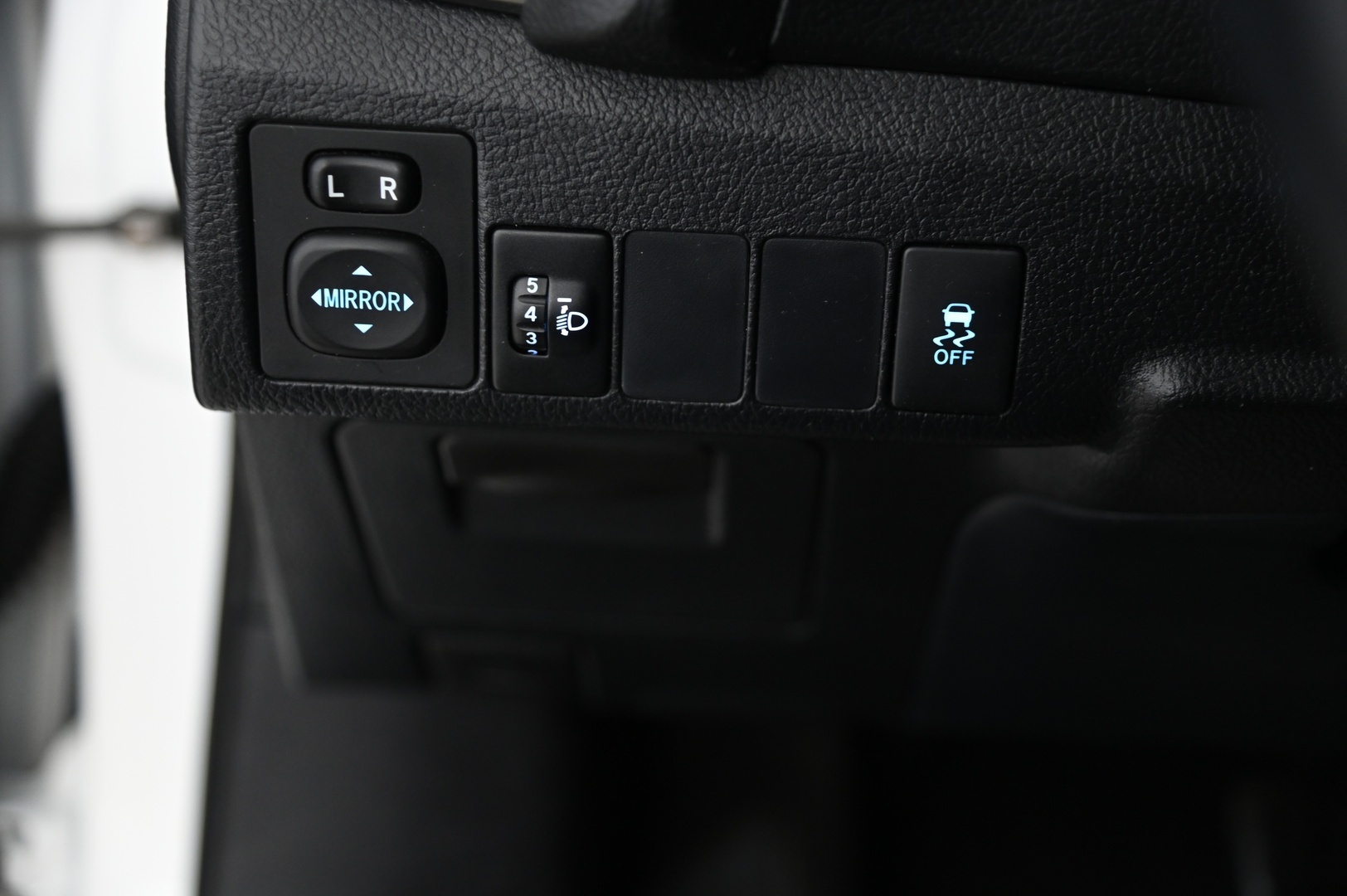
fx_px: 2318
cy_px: 448
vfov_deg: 21.9
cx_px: 674
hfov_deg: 32.4
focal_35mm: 62
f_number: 4
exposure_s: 1/20
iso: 2000
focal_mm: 62
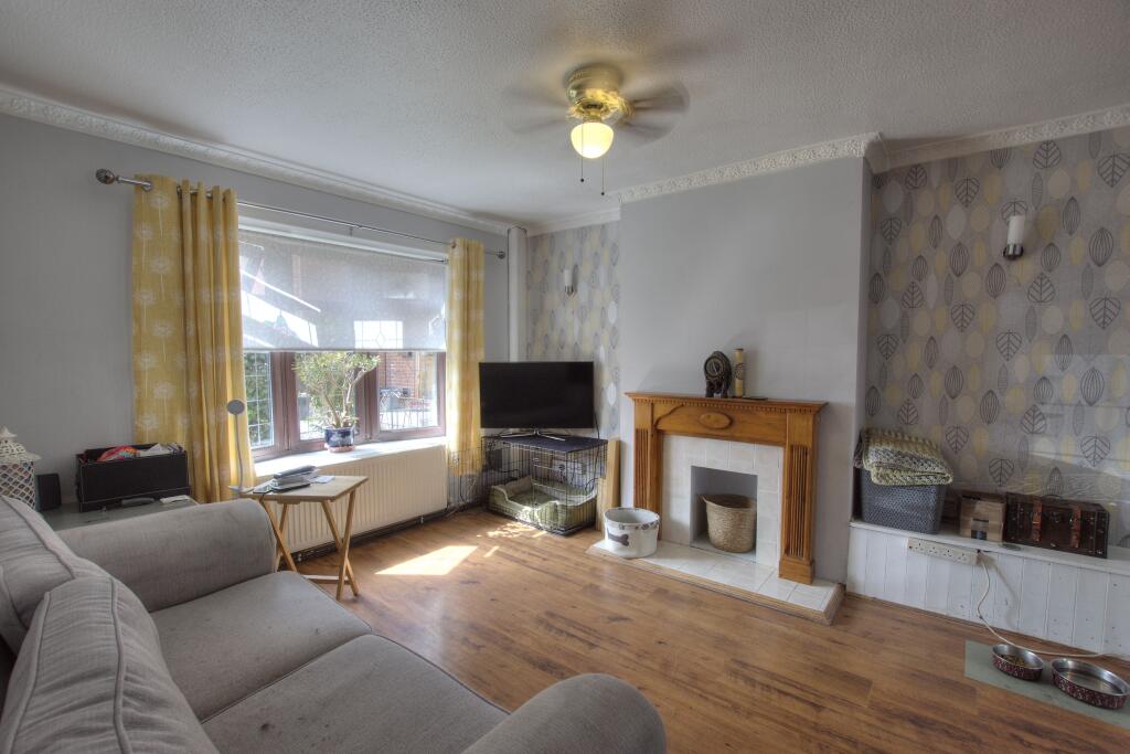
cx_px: 565
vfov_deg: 77.3
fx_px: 471
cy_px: 377
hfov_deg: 100.4
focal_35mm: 15
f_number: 8
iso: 400
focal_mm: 10
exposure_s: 1/50
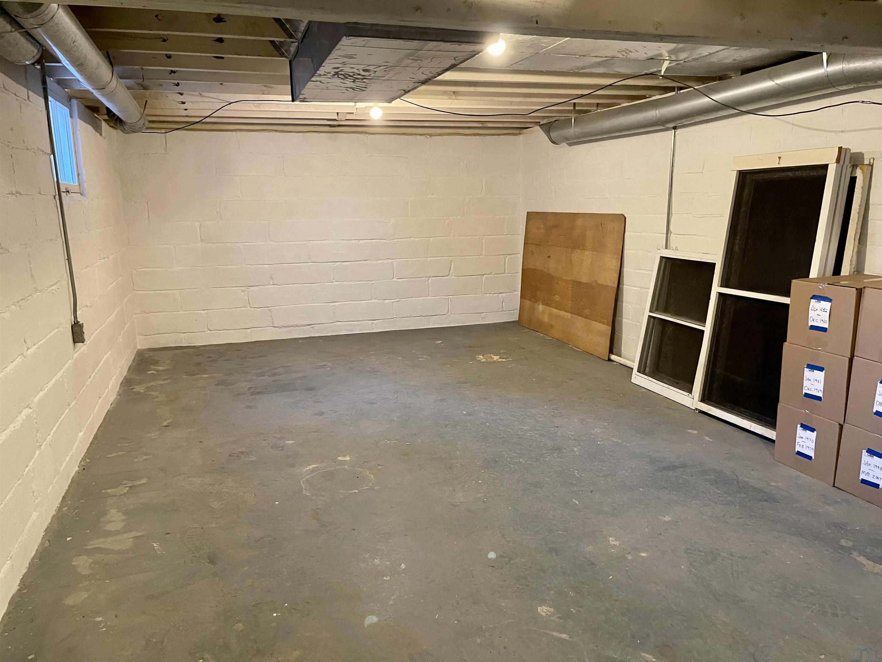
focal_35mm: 25
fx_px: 637
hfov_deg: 69.4
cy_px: 331
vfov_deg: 54.9
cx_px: 441
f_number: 1.6
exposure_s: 1/60
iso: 400
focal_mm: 5.1
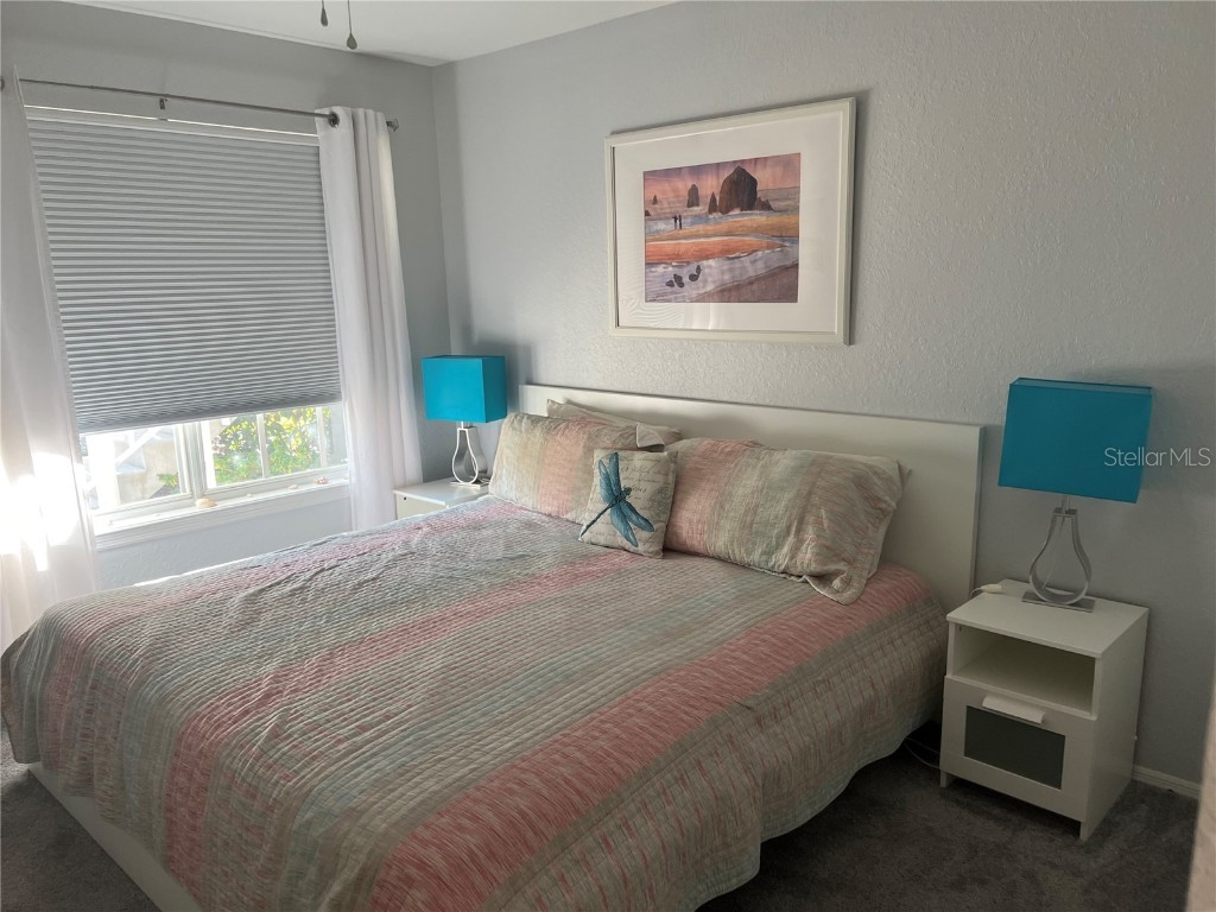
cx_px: 608
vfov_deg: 53.1
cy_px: 456
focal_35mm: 26
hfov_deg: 67.3
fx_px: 913
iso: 80
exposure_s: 1/60
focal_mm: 5.7
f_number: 1.5
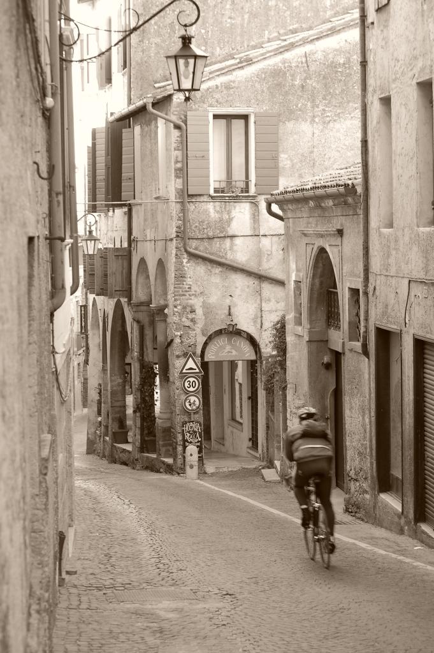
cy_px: 326
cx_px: 217
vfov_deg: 22.6
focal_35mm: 90
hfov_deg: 15.2
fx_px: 1630
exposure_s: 1/30
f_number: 7.1
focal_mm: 60
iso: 400
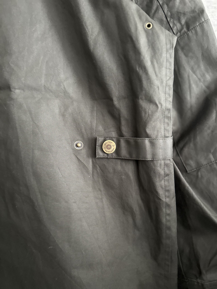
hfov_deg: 56.8
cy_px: 144
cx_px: 108
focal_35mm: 24
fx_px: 201
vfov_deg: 71.6
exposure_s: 1/30
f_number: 1.78
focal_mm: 6.86
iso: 1600
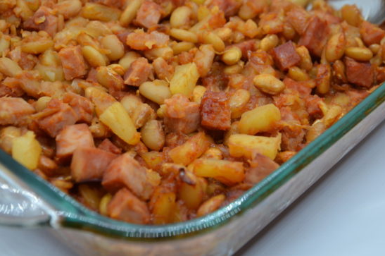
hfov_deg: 27.0
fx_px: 801
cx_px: 230
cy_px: 89
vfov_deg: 18.1
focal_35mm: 75
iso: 400
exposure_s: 1/80
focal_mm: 38
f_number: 4.5
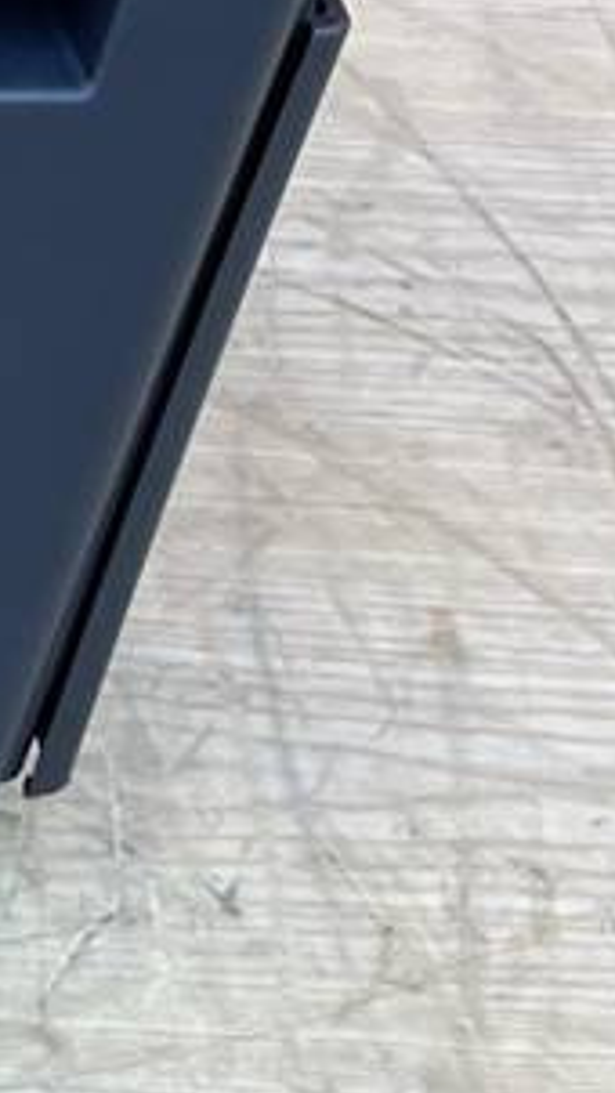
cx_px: -760
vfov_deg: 12.2
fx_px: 4346
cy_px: -1303
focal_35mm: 150
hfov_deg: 7.6
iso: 32
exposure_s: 1/122
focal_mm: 5.1
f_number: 1.6
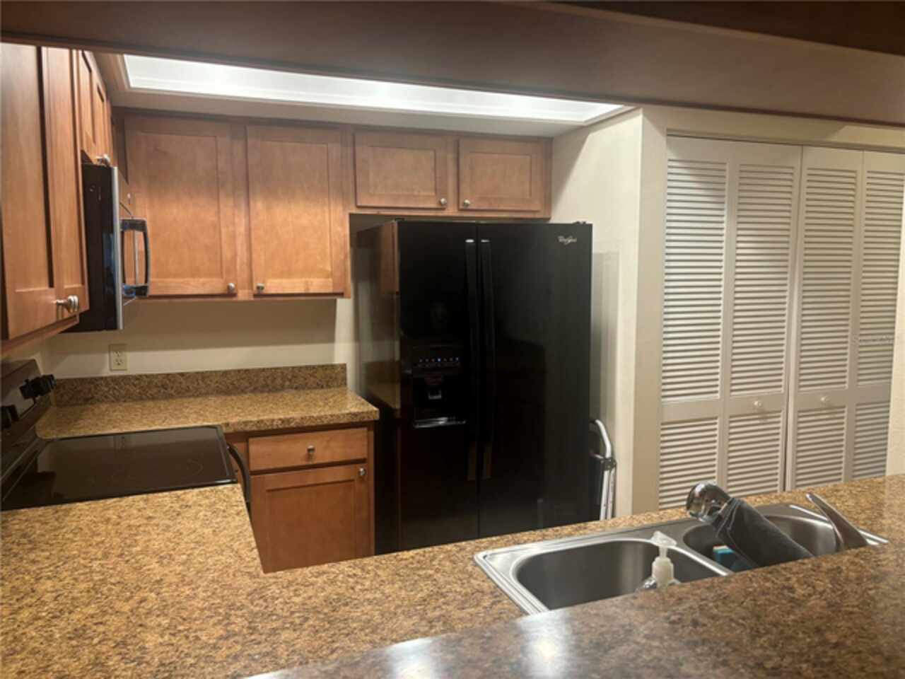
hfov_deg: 67.3
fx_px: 680
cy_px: 340
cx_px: 452
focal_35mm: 26
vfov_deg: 53.1
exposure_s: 1/60
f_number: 1.6
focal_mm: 5.96
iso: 200
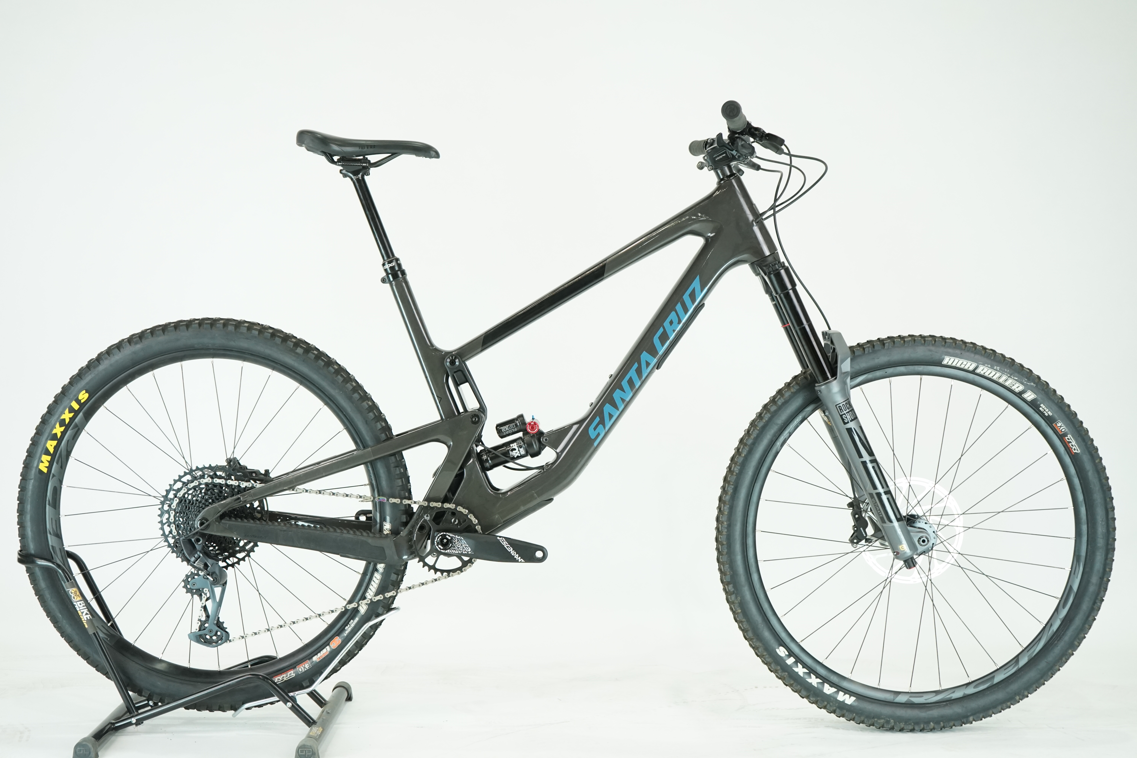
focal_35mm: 50
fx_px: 1579
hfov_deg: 39.6
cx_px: 568
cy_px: 379
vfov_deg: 27.0
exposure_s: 1/200
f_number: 5
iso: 1600
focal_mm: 50
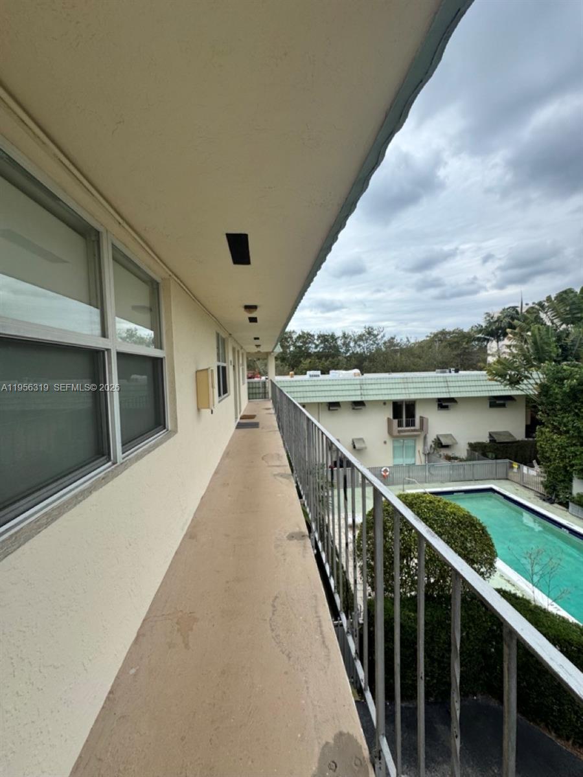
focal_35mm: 14
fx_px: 314
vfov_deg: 102.1
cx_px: 292
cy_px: 388
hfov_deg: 85.7
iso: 50
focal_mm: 2.22
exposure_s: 1/1395
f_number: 2.2
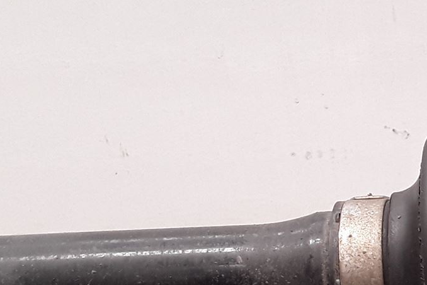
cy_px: 318
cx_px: 562
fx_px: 1044
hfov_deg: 20.9
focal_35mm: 88
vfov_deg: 15.1
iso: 64
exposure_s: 1/50
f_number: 1.9
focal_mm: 2.91
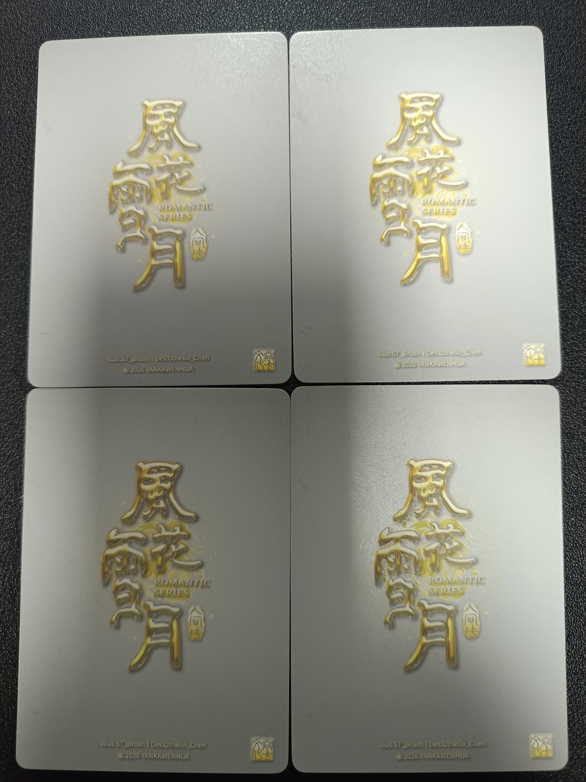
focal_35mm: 24
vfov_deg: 71.6
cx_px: 293
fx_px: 542
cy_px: 391
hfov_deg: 56.8
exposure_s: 1/50
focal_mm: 5.31
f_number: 1.7
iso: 553
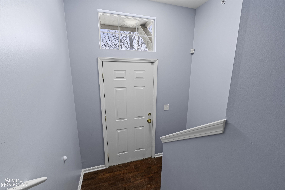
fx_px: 119
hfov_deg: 100.4
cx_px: 142
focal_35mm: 15
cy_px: 95
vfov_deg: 77.3
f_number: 7.1
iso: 500
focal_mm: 10
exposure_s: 1
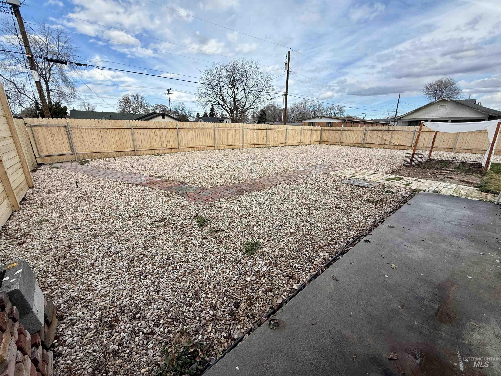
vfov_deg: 85.7
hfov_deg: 102.1
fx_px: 203
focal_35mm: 14
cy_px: 188
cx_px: 250
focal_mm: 2.22
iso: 50
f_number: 2.2
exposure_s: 1/820
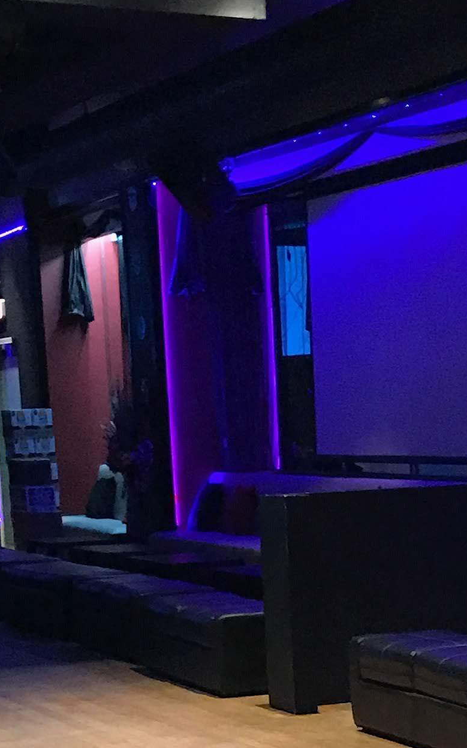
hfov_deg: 13.6
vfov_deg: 20.3
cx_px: 365
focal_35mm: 96
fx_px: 1956
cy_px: 897
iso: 100
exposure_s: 1/11
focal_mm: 3.99
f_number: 1.8
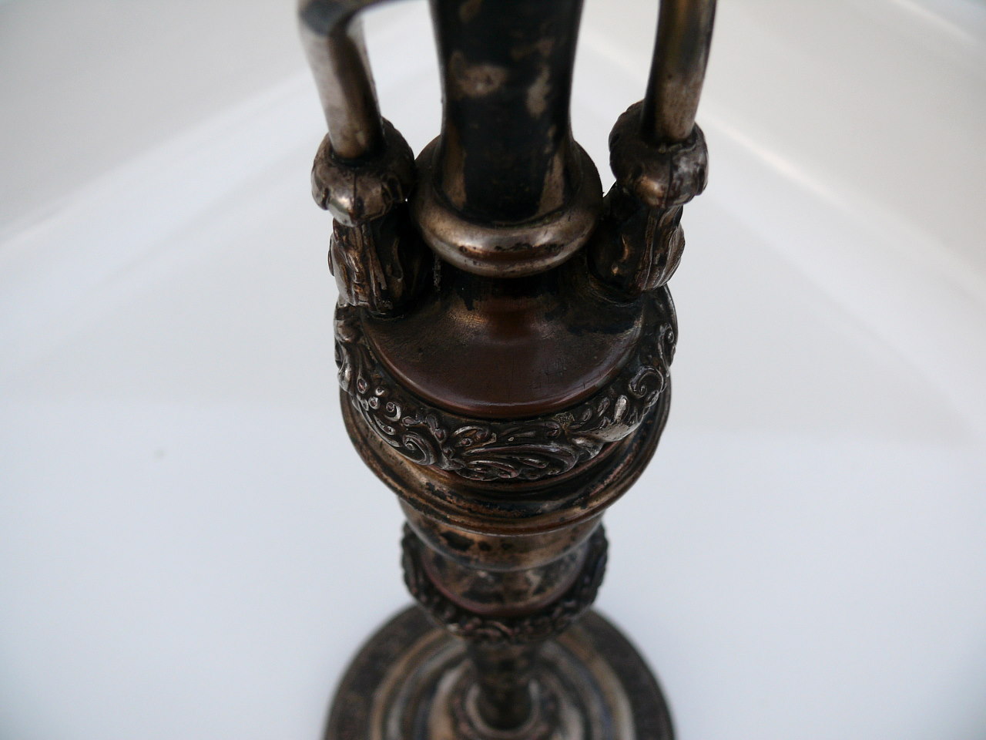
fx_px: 997
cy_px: 370
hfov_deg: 52.6
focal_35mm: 35
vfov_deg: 40.7
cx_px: 493
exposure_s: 1/100
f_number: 3.2
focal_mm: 7.4
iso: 100
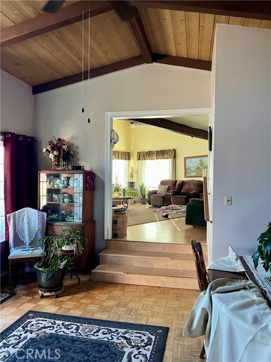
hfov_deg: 53.1
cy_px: 181
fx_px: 271
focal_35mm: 26
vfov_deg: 67.3
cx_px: 136
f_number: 1.5
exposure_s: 1/70
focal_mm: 5.7
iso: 125
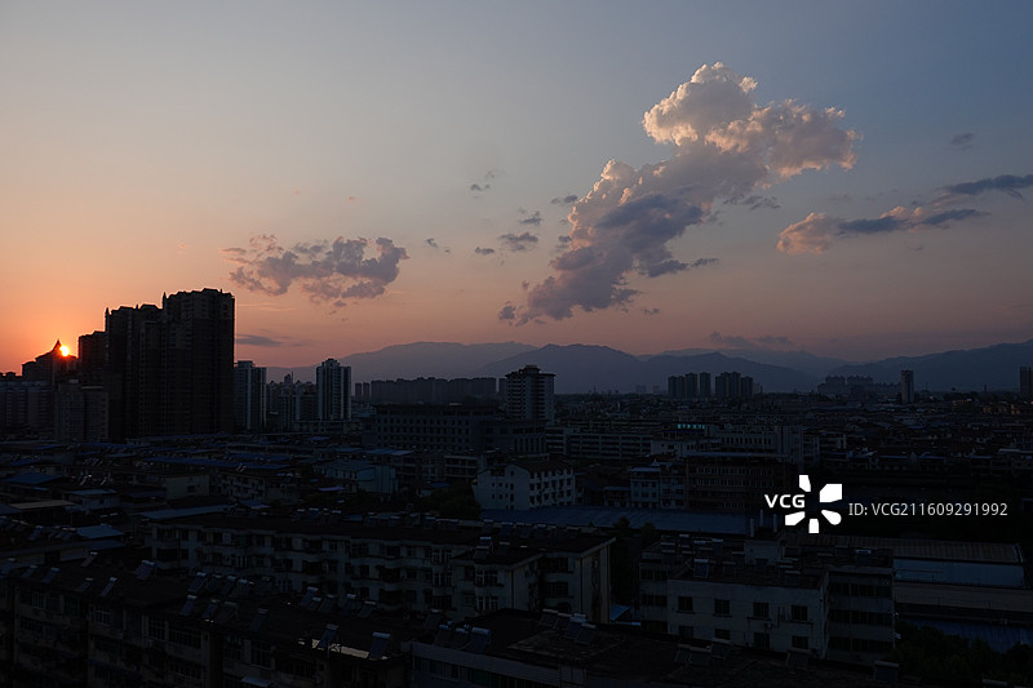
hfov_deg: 58.7
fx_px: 918
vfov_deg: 41.1
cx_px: 516
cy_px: 344
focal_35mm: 32
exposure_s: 1/320
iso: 125
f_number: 5.6
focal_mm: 11.76
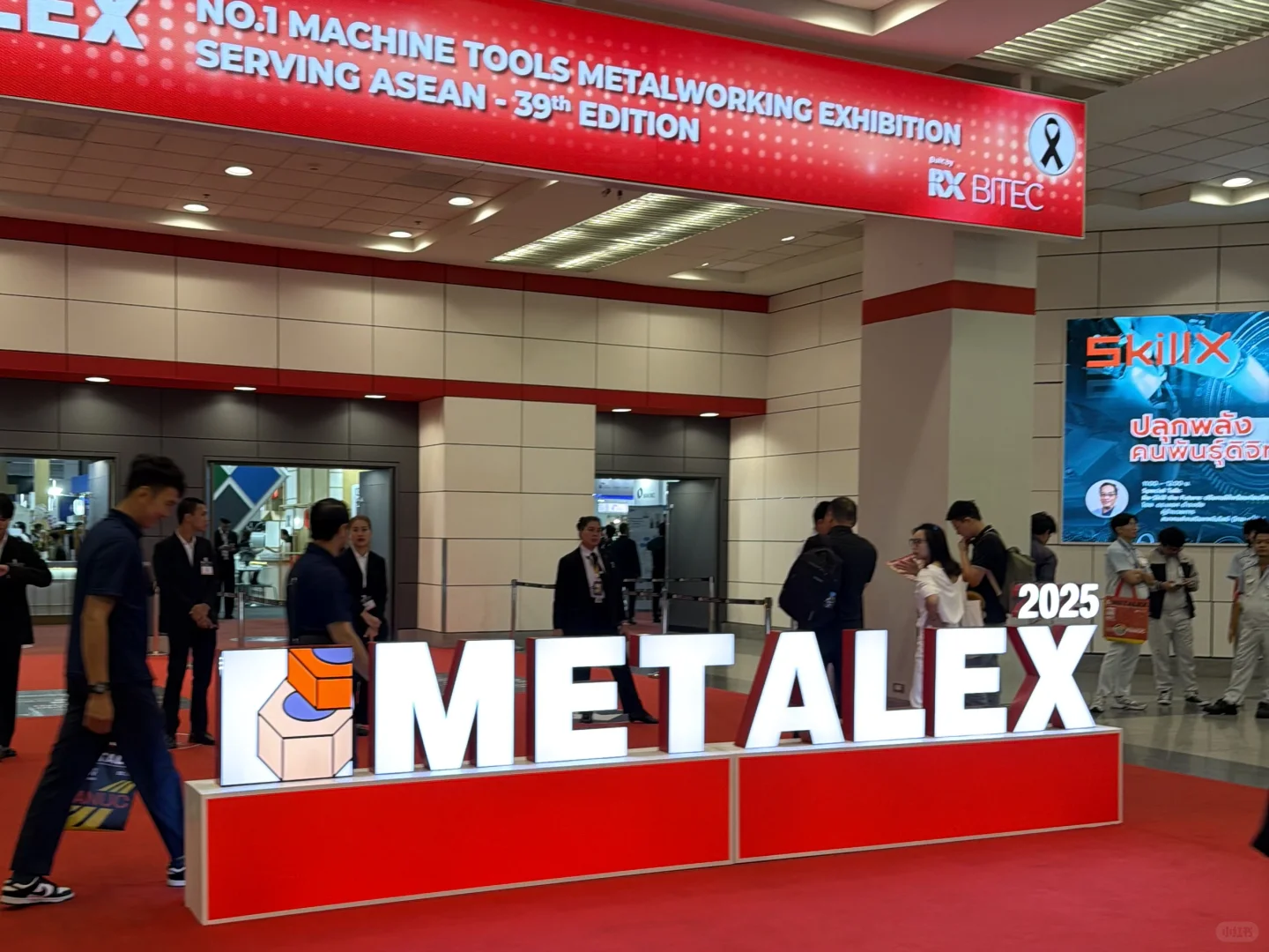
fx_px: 880
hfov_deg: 71.6
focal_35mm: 24
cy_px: 476
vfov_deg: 56.8
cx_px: 634
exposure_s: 1/100
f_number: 1.78
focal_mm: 6.76
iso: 80
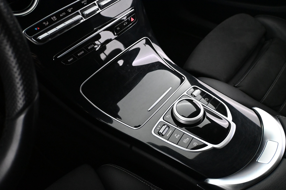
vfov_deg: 44.6
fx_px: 232
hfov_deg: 63.2
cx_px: 143
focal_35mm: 29
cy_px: 95
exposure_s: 1/60
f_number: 3.8
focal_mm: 19.5
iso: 7200
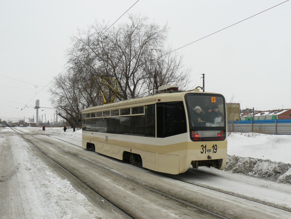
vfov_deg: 39.7
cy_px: 110
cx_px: 146
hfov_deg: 51.4
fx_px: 303
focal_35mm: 36
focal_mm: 6
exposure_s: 1/250
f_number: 5
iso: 100
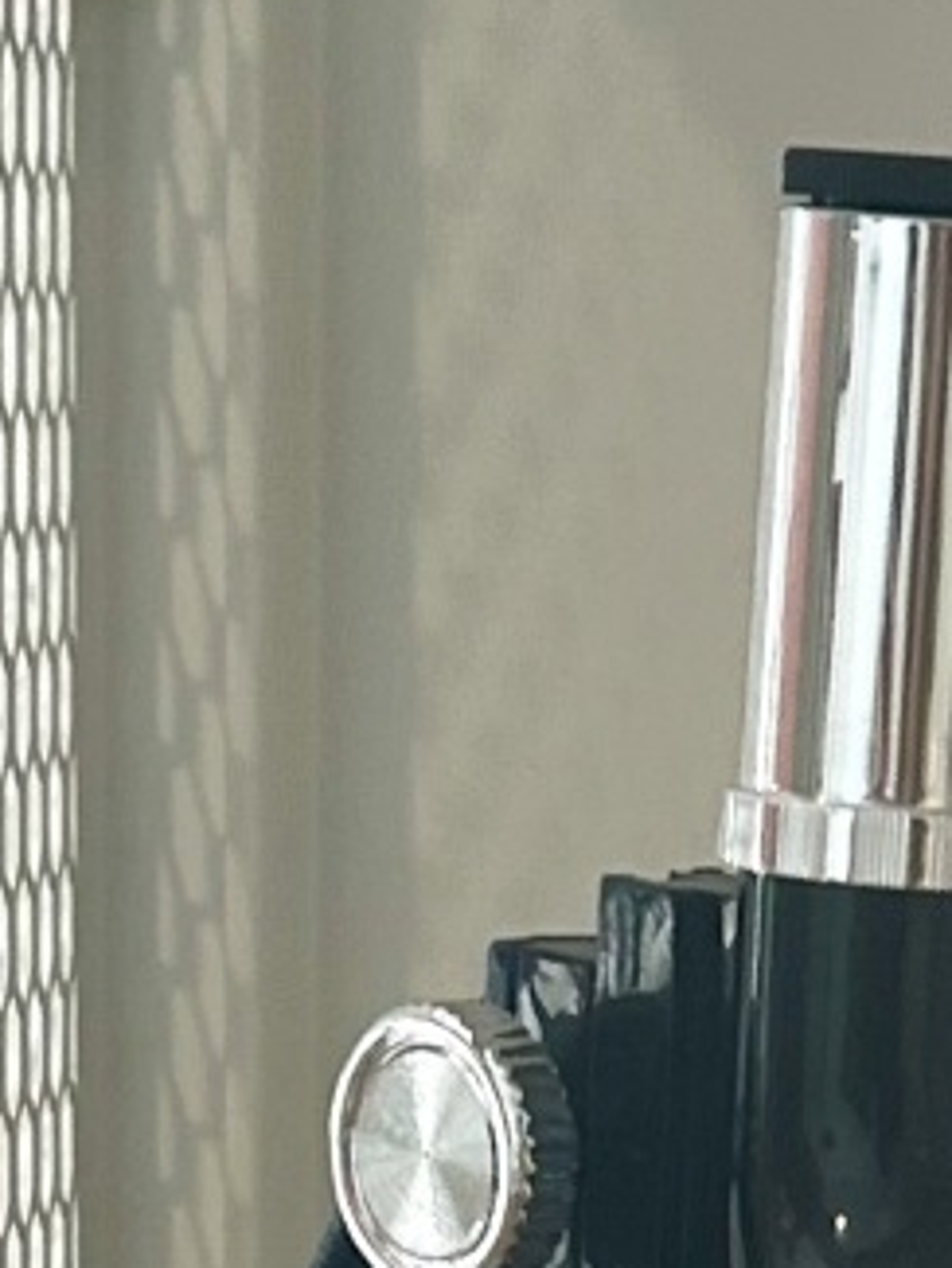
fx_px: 5863
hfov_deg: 9.2
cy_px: 1947
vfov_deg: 11.8
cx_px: 975
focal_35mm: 160
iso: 125
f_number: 1.5
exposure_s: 1/99
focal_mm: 5.7
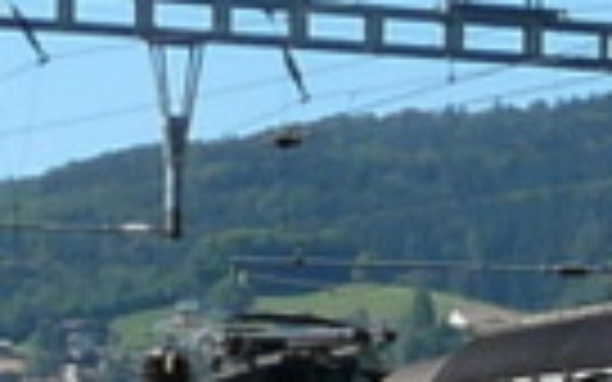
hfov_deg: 9.4
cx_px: 806
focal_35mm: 219
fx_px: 3653
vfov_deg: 6.0
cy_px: 429
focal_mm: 4.6
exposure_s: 1/400
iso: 100
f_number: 5.6
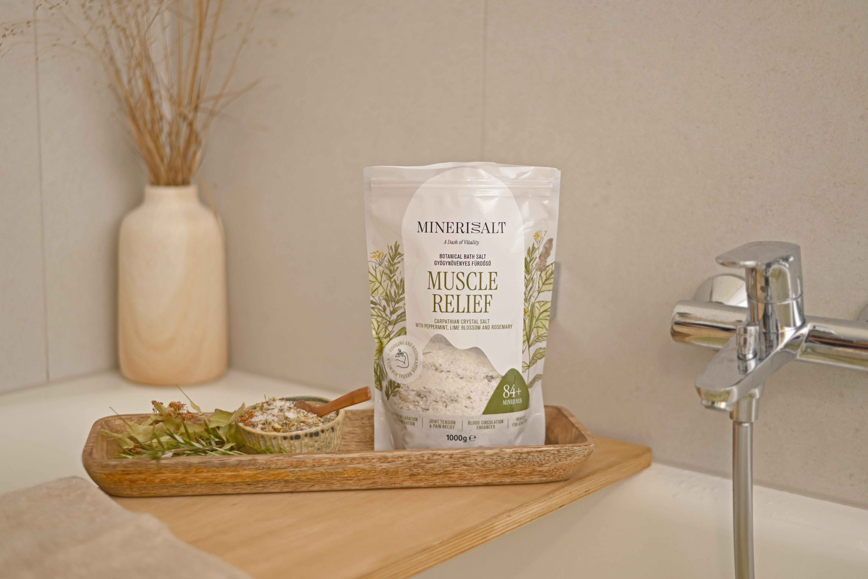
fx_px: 1206
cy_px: 290
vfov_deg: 27.0
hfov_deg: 39.6
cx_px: 434
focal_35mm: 50
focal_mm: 50
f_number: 1.8
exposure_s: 1/160
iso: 640
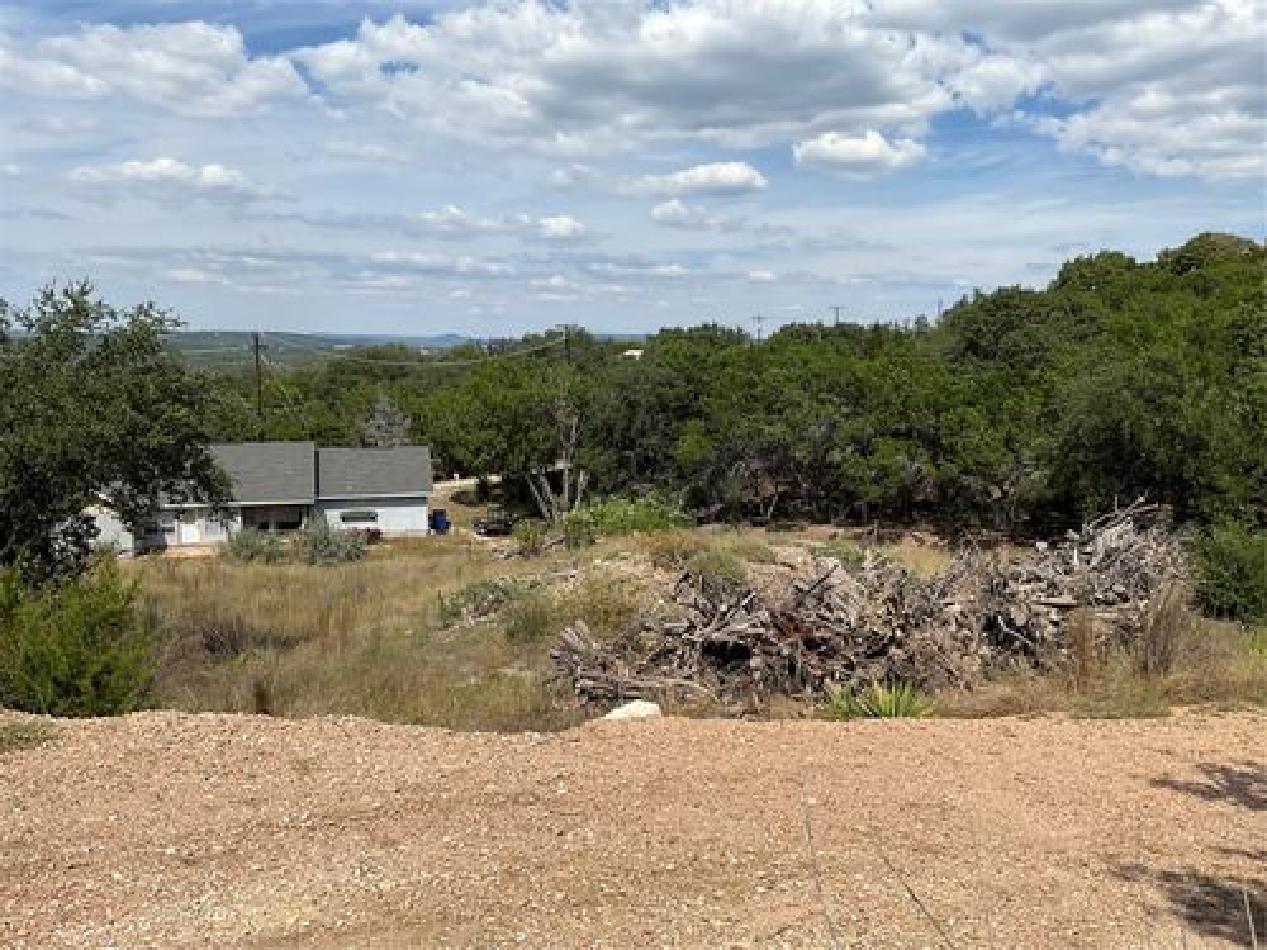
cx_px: 634
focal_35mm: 29
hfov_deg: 61.7
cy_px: 475
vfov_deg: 48.2
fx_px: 1061
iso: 25
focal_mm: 3
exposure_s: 1/2801
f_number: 1.8
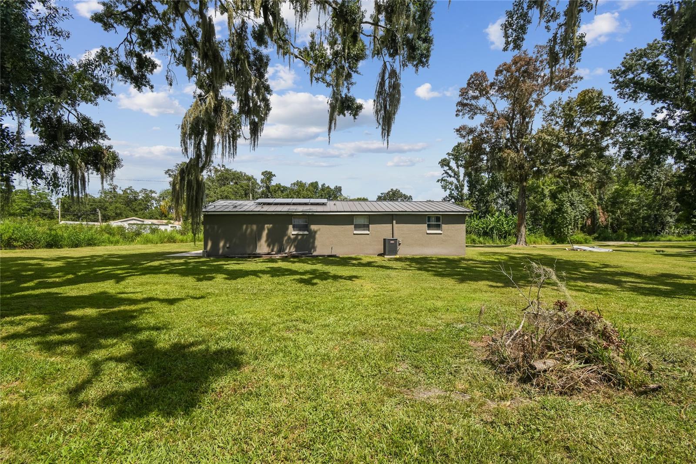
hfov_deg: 100.4
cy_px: 232
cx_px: 348
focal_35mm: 15
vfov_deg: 77.3
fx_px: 290
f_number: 7.1
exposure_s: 1/160
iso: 100
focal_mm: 10
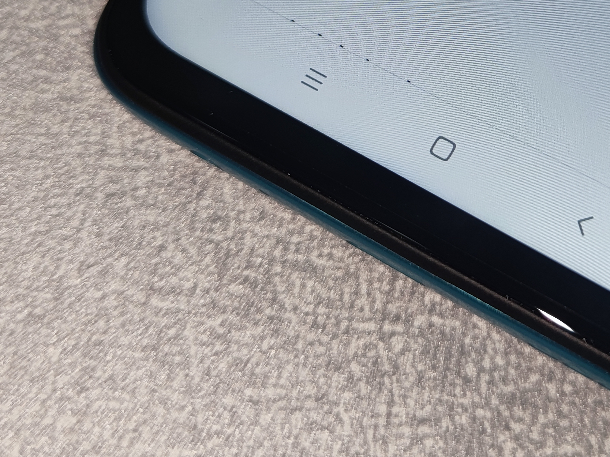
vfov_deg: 23.7
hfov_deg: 31.6
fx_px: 1057
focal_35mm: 60
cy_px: 34
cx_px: 461
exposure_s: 1/100
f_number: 1.85
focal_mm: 6.78
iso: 100
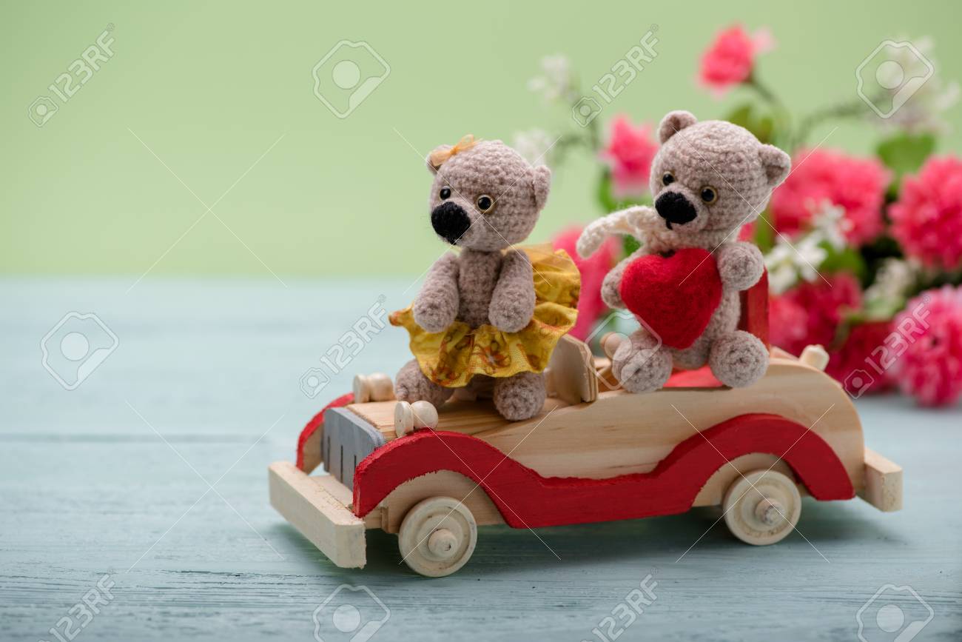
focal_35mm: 105
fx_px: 2806
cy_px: 321
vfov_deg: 13.0
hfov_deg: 19.5
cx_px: 481
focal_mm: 105
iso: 140
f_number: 6.7
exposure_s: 1/180
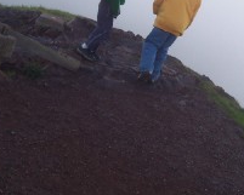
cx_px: 164
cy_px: 31
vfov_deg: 21.0
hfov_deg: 26.2
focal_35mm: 72
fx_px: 520
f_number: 2.8
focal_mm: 5.6
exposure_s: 1/90
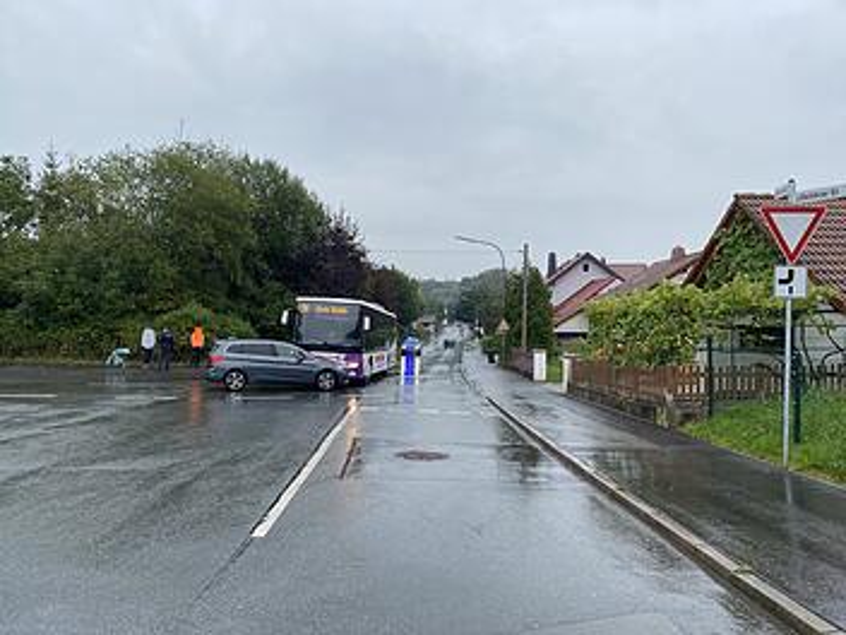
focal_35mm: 26
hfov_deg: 67.3
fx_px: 635
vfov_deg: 53.1
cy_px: 318
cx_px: 423
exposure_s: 1/1103
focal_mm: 4.25
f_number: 1.8
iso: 32
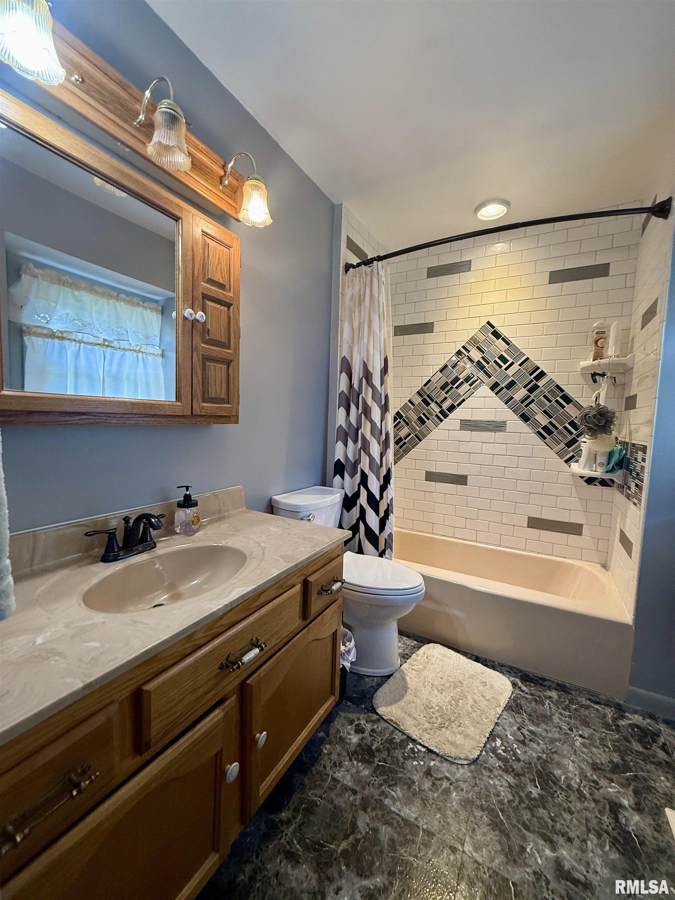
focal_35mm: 14
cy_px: 450
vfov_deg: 102.1
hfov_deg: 85.7
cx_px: 338
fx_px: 364
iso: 200
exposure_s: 1/60
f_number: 2.2
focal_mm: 2.22
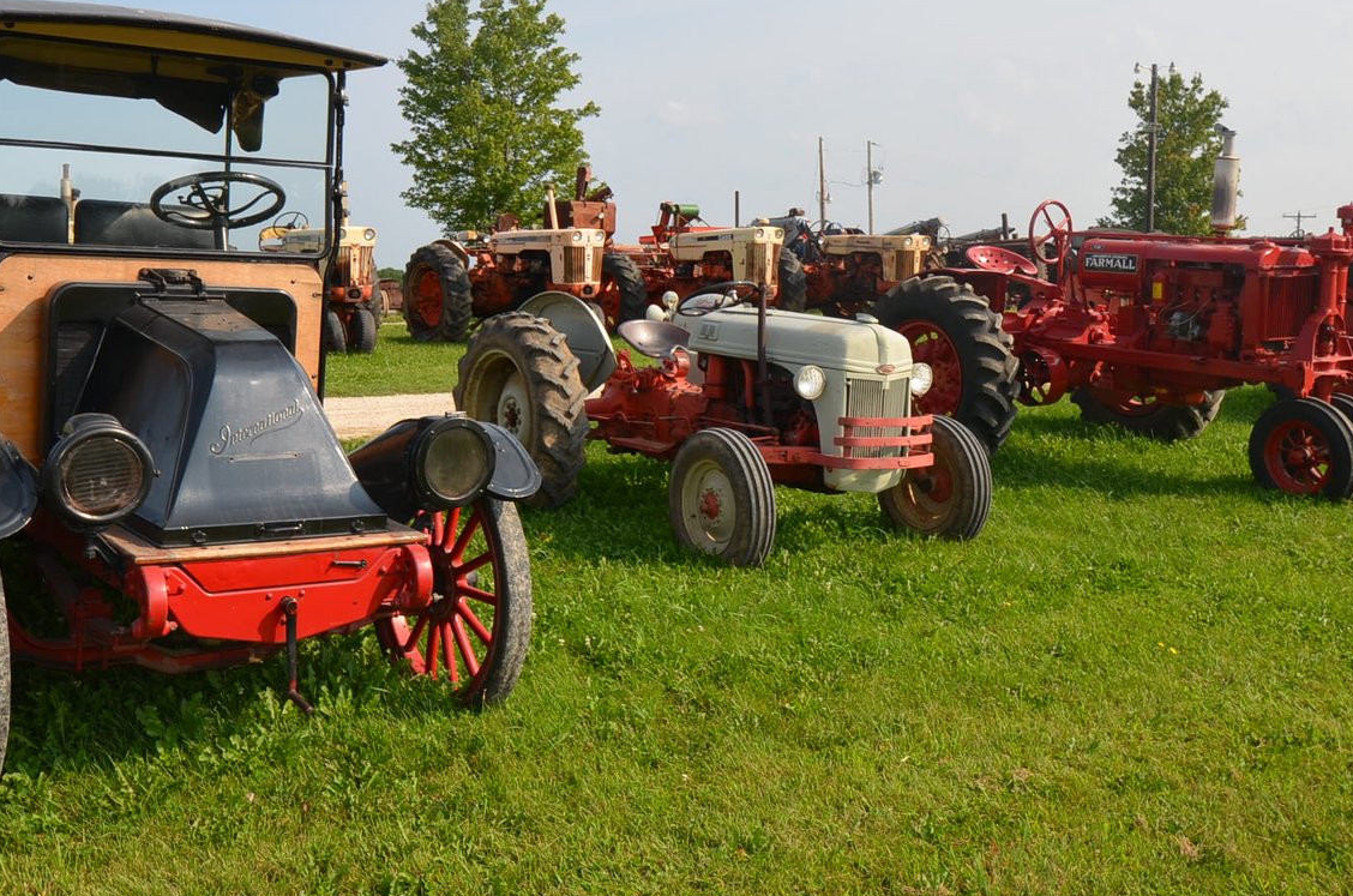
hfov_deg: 49.9
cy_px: 324
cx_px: 680
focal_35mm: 39
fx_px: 1454
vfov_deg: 34.0
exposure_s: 1/200
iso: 100
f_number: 8
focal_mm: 17
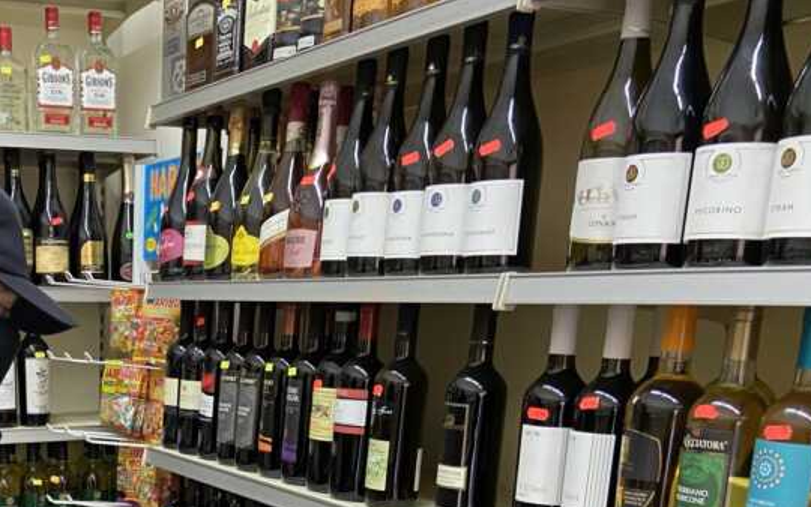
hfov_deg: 37.2
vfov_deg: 24.0
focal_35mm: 51
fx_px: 1128
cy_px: 536
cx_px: 90
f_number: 1.8
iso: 200
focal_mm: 4.25
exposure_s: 1/50
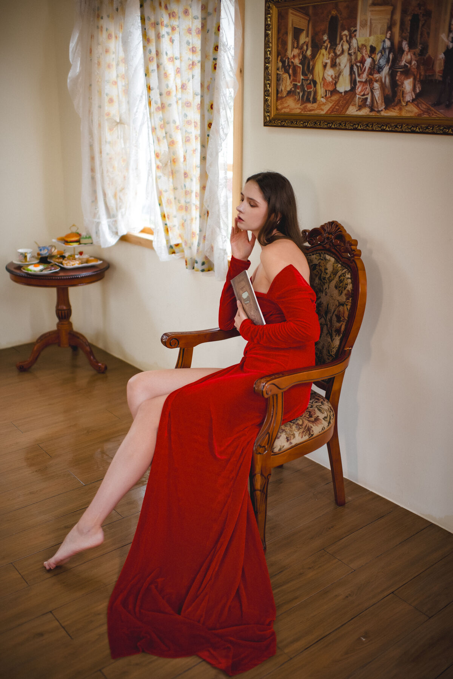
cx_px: 226
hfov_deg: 37.9
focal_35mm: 35
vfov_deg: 54.4
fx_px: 660
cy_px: 340
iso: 320
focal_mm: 35
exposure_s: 1/640
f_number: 1.4
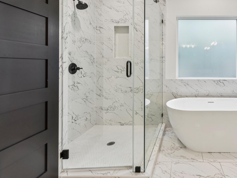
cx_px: 180
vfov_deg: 62.0
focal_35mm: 21
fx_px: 144
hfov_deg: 73.0
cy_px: 61
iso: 125
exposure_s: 1/15
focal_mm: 14
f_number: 8
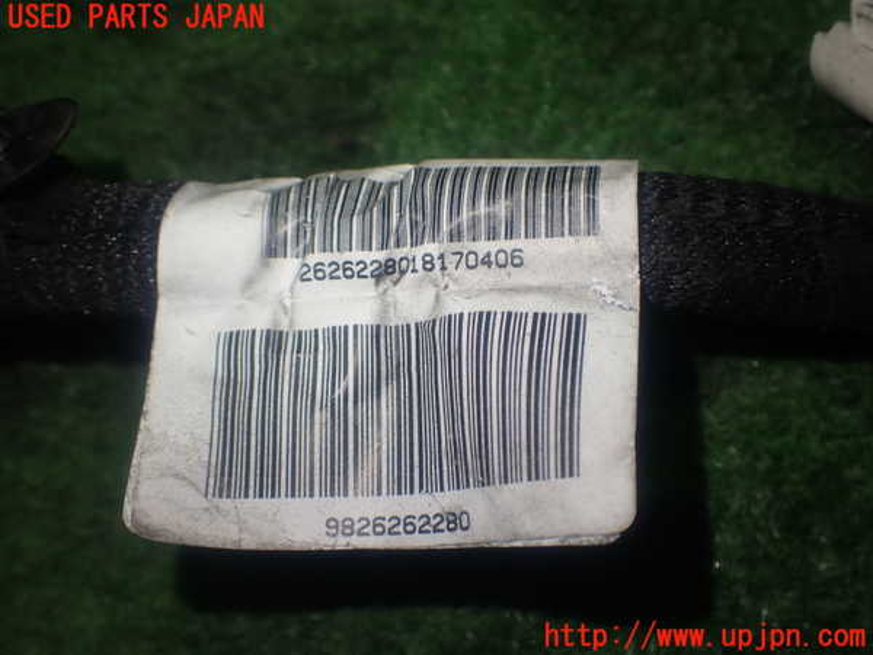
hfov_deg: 49.0
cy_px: 328
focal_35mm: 38
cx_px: 436
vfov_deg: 37.7
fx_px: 958
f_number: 2.7
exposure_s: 1/80
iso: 200
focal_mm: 6.83
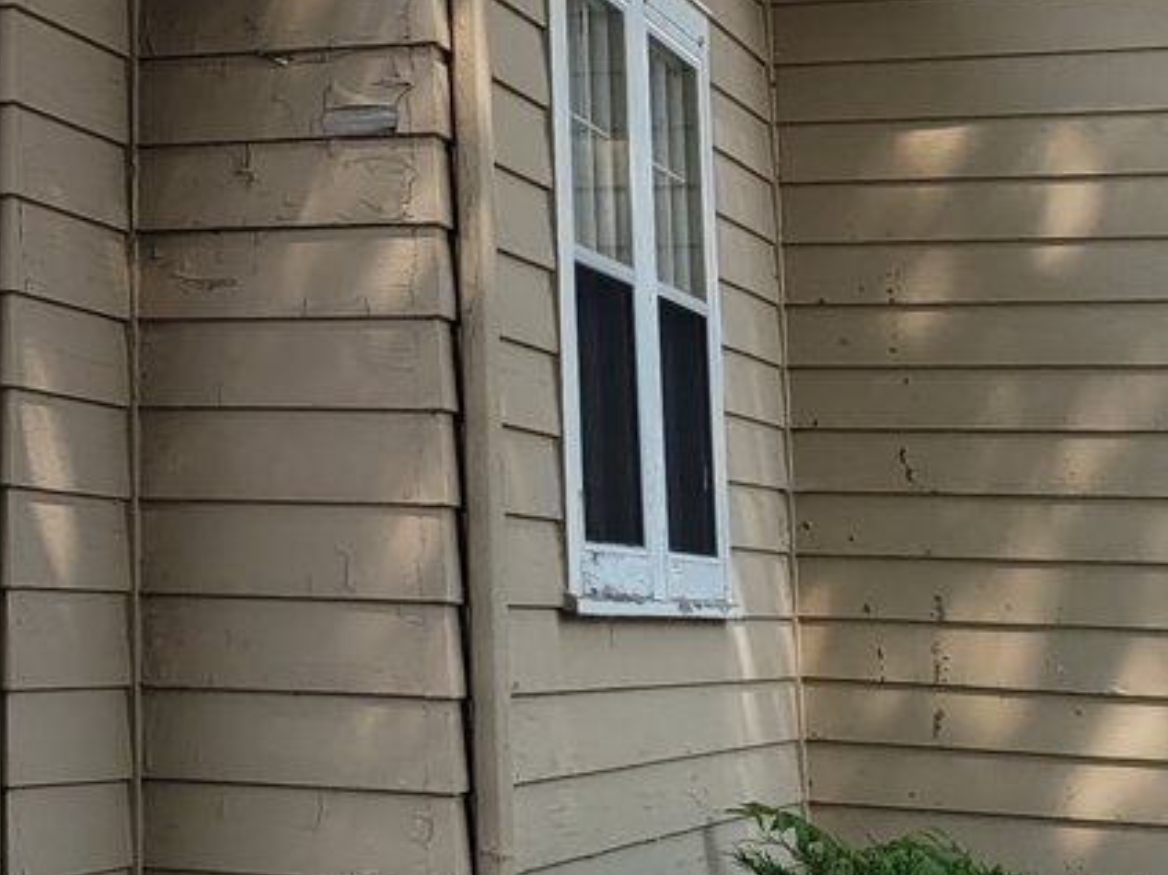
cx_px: -316
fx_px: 3137
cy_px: -123
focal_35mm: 93
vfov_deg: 15.4
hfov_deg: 19.6
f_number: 1.8
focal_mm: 5.4
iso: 40
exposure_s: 1/1628
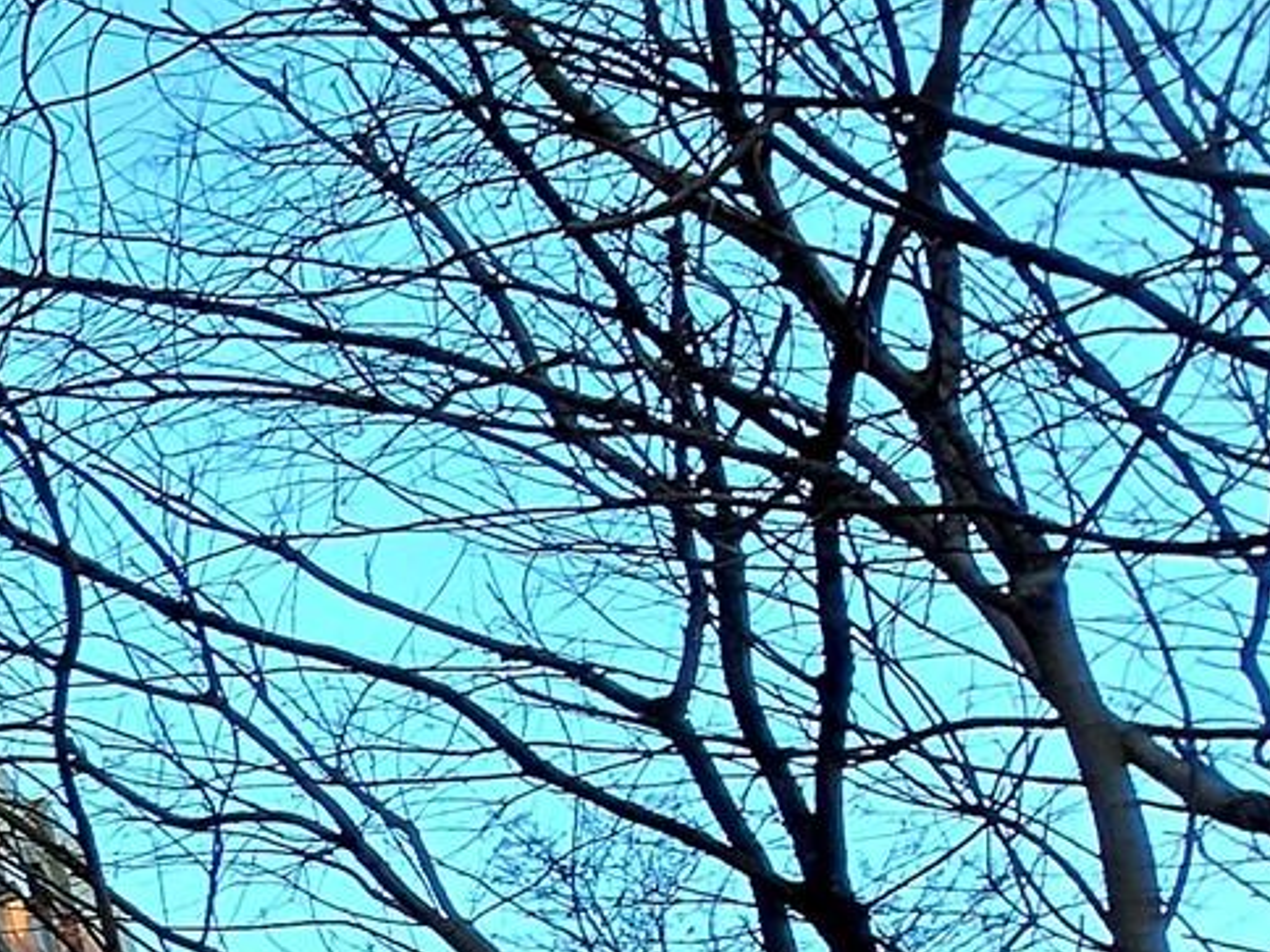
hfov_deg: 21.4
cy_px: 1060
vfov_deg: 24.7
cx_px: -1063
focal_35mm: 55
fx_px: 2018
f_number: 2.2
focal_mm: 1.7
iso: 32
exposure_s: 1/60.2
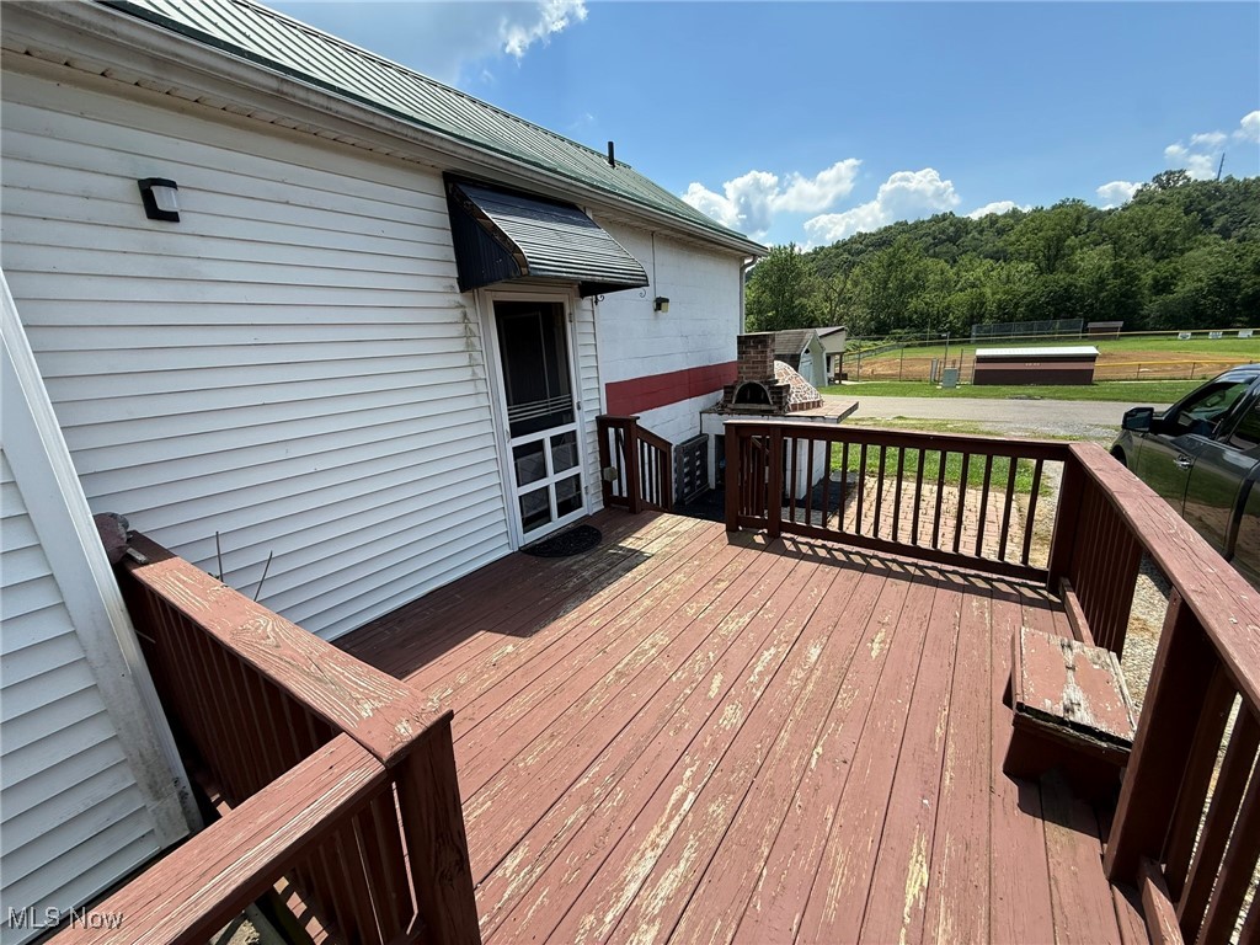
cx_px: 630
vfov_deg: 85.7
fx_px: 510
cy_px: 472
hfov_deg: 102.1
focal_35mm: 14
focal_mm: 2.22
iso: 50
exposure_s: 1/1087
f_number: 2.2
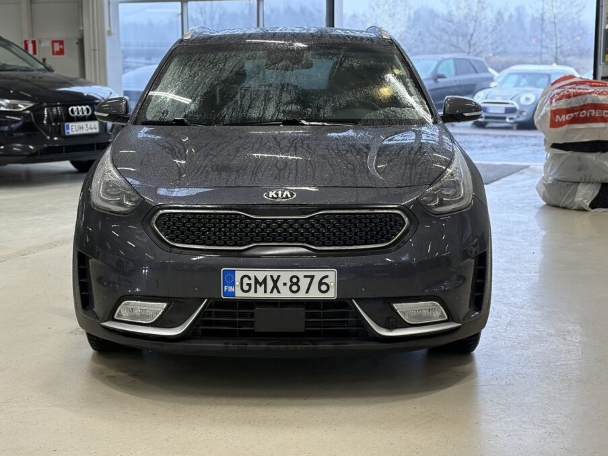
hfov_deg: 32.7
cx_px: 280
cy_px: 238
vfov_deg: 24.8
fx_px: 1036
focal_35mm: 59
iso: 125
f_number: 1.6
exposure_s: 1/100
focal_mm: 5.96
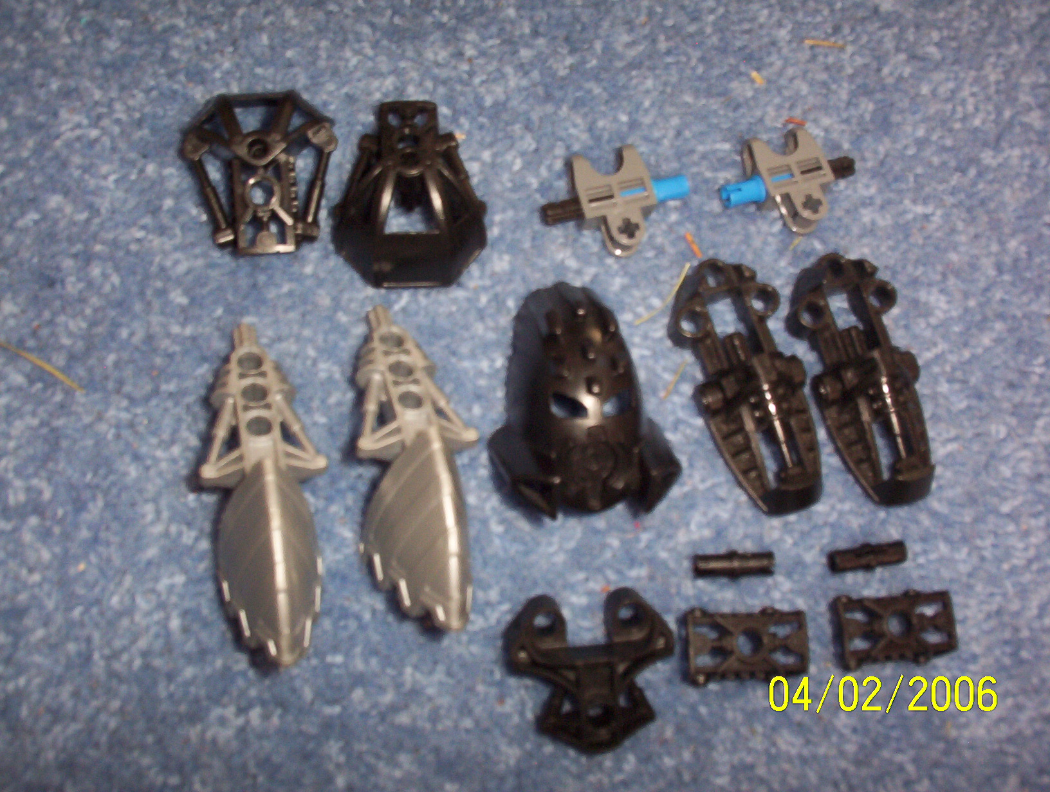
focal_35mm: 39
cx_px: 525
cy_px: 396
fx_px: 1186
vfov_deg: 37.0
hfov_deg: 47.8
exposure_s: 1/30
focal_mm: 6
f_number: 4.5
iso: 140
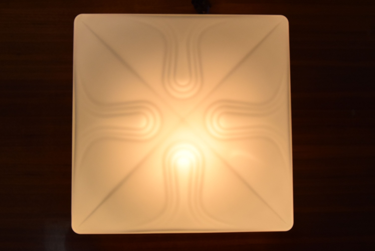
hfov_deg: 49.5
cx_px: 188
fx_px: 407
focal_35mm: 39
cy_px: 126
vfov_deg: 34.3
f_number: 10
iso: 1600
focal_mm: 26
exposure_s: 1/400
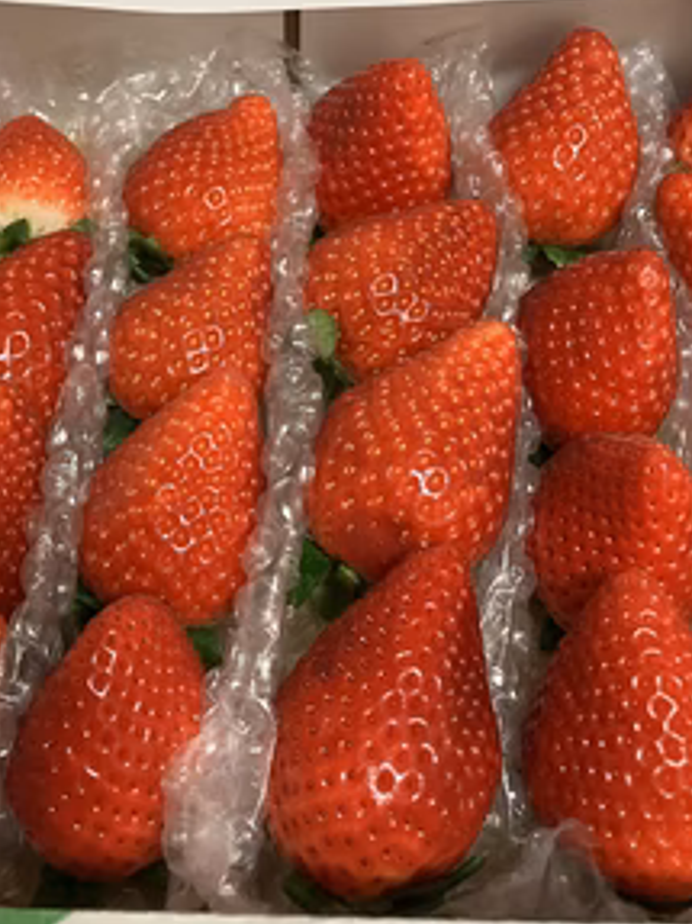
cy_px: 316
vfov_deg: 47.2
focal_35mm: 39
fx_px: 1040
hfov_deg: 36.6
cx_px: 270
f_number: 1.8
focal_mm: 3.99
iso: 320
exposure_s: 1/33
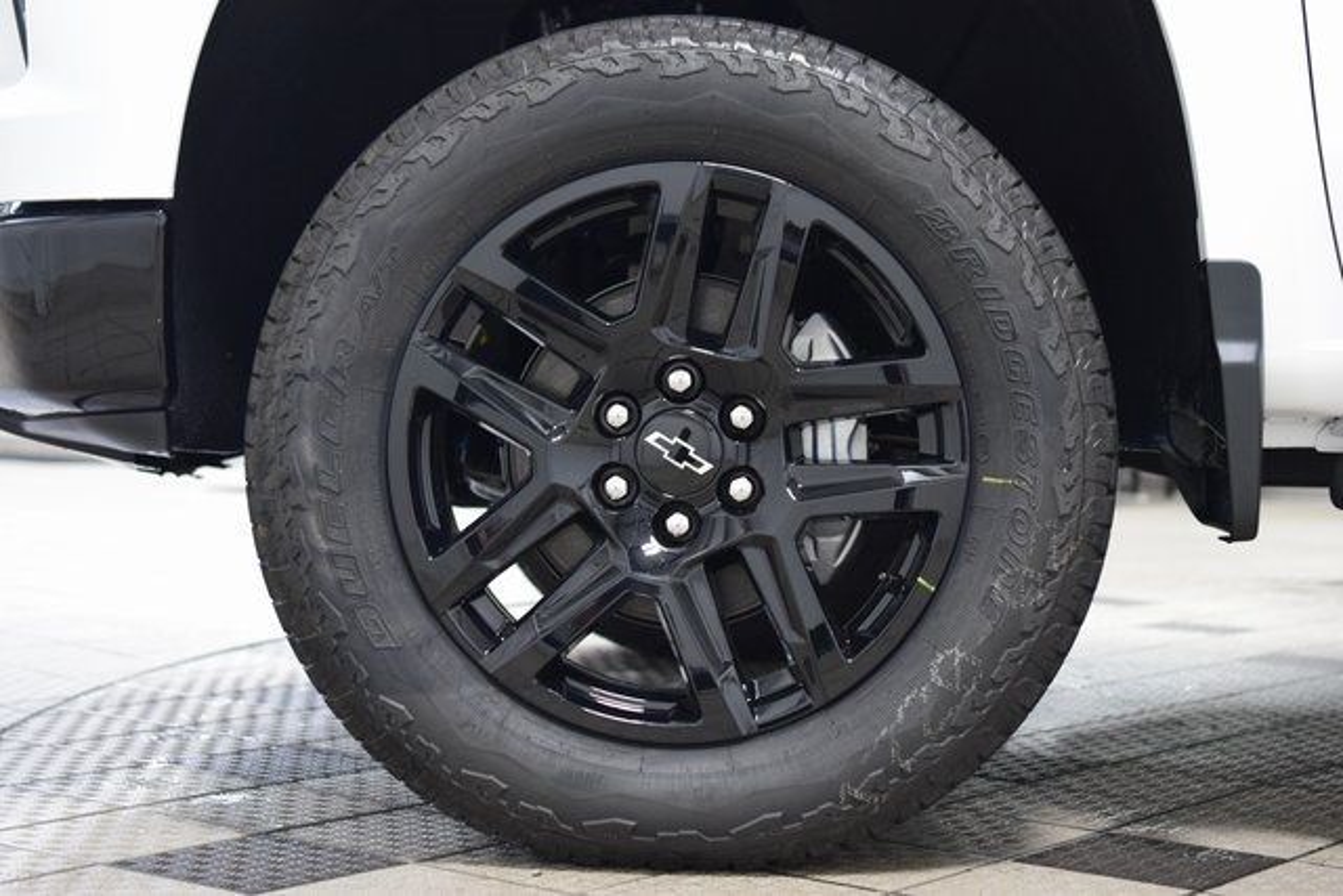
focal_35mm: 63
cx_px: 672
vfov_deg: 21.6
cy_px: 448
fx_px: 2351
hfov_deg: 31.9
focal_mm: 42
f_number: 3.2
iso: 1600
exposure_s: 1/60
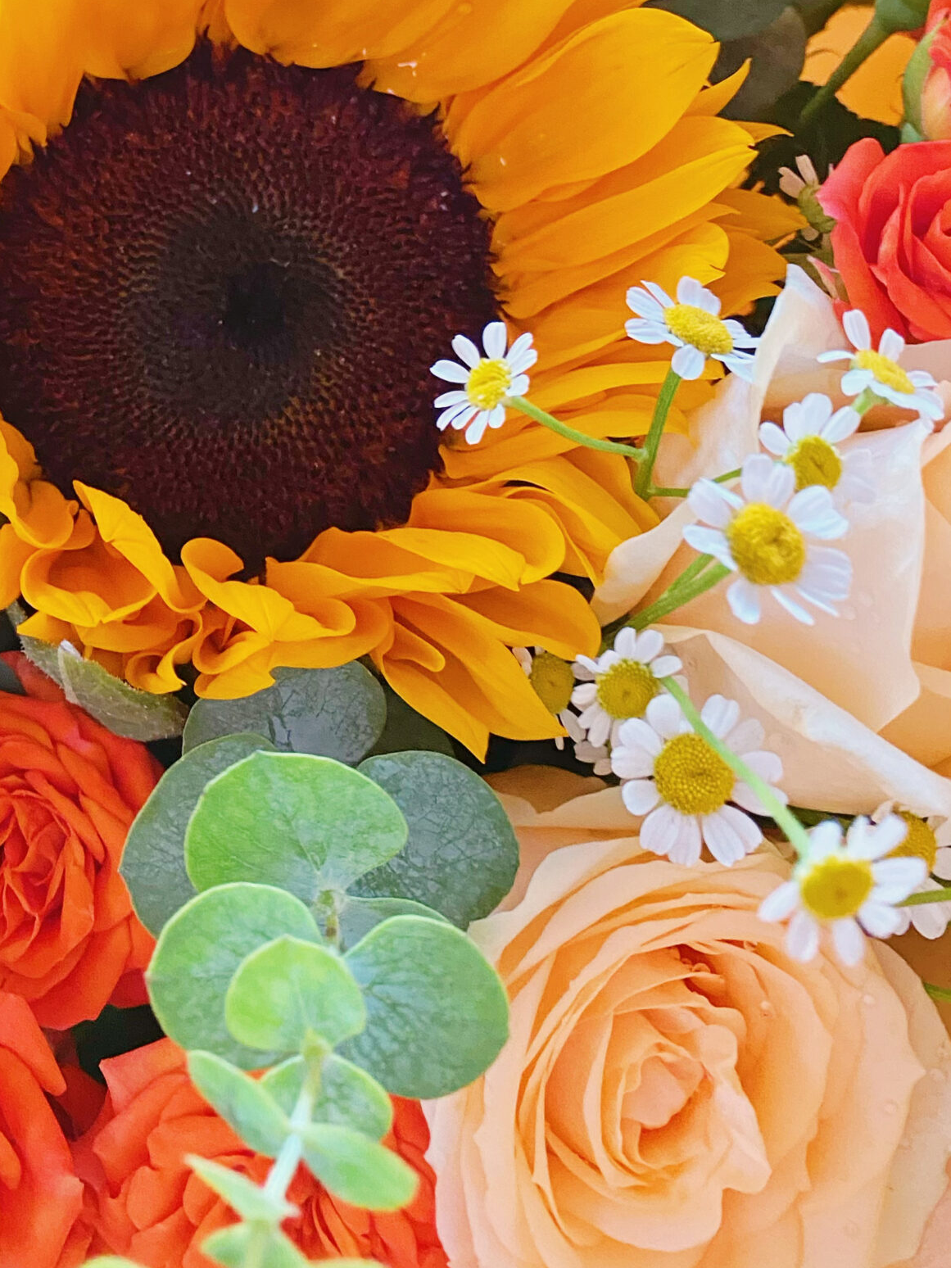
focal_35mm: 43
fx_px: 1575
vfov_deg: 41.9
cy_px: 247
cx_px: 189
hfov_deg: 32.7
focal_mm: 4.25
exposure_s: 1/60
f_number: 1.8
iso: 200
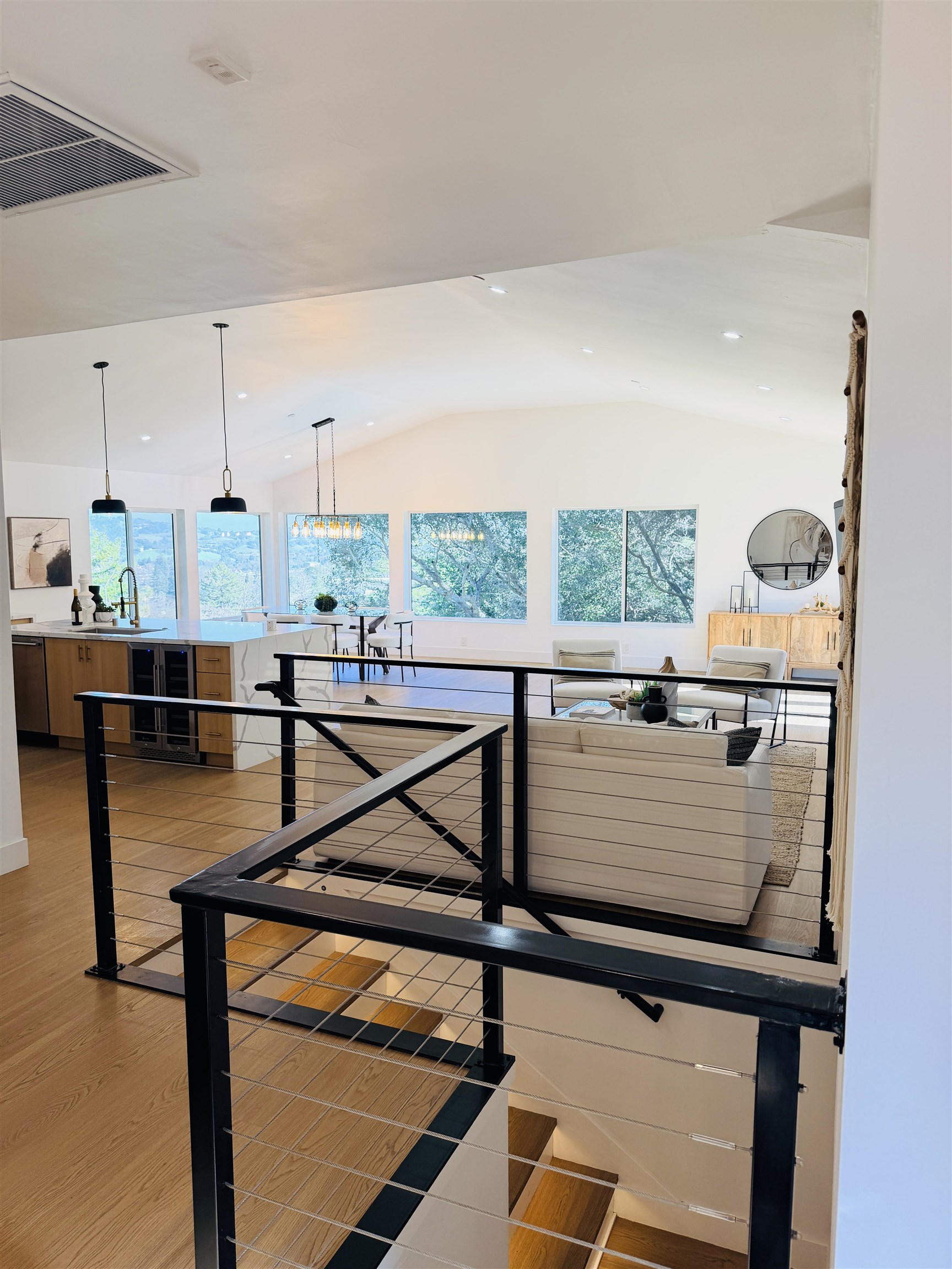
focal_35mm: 24
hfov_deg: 56.8
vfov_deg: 71.6
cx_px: 476
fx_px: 880
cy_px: 634
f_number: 1.78
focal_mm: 6.76
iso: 80
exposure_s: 1/192
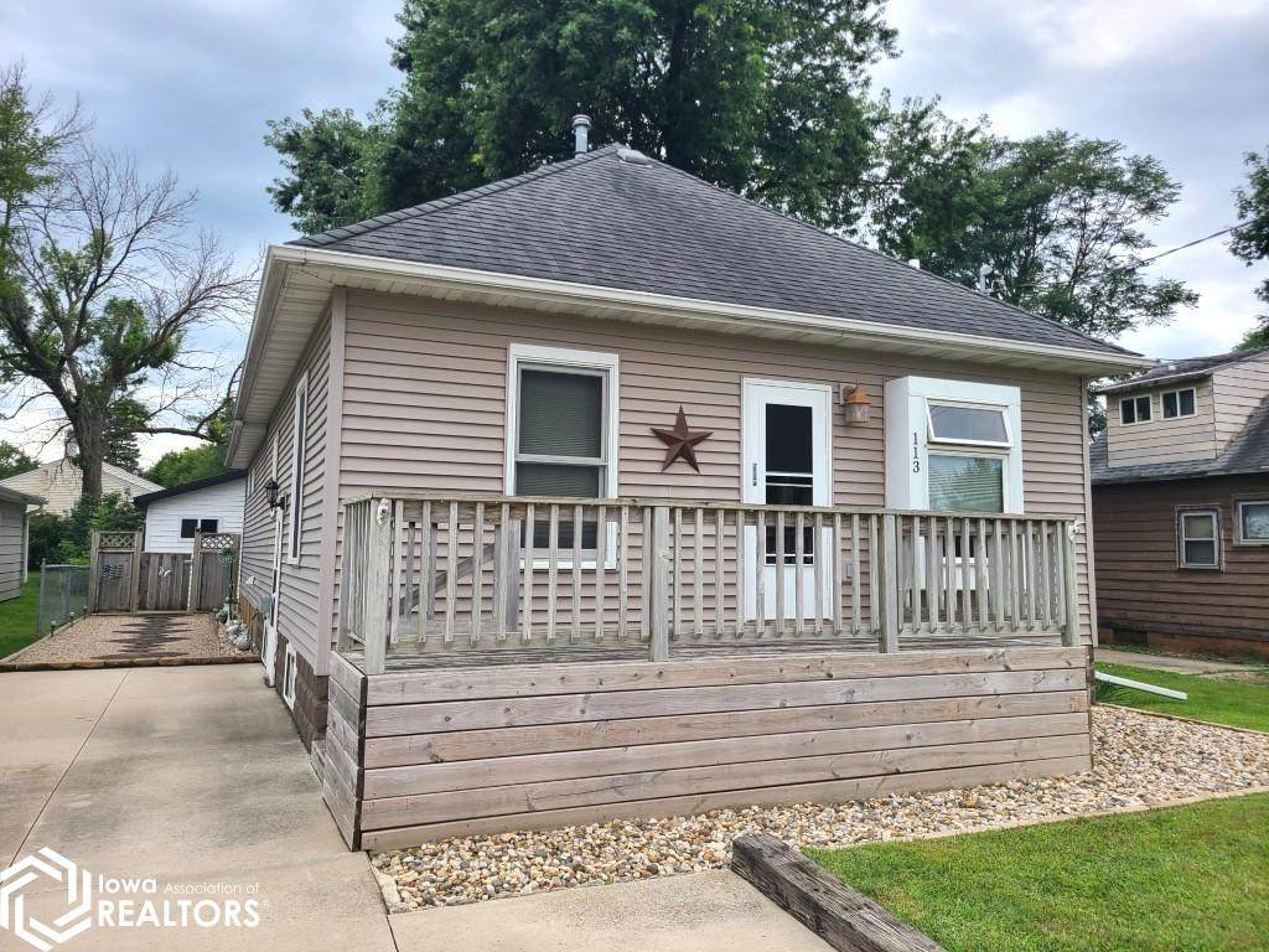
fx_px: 953
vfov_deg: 53.1
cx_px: 634
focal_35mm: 26
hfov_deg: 67.3
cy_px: 476
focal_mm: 5.4
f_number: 1.8
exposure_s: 1/1179
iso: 40
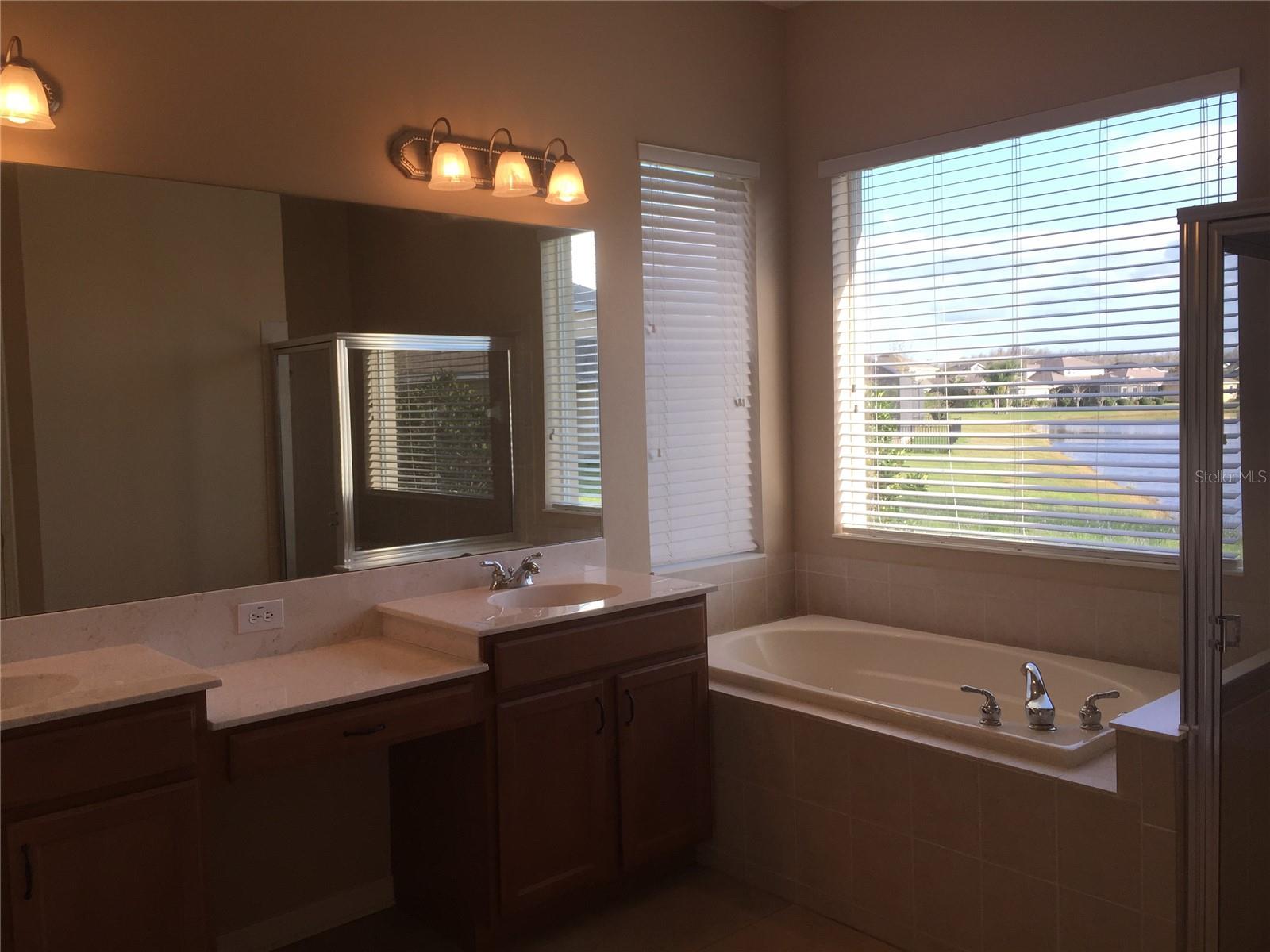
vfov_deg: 48.2
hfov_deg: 61.7
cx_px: 635
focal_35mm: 29
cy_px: 476
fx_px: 1064
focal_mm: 4.15
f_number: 2.2
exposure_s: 1/430
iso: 32
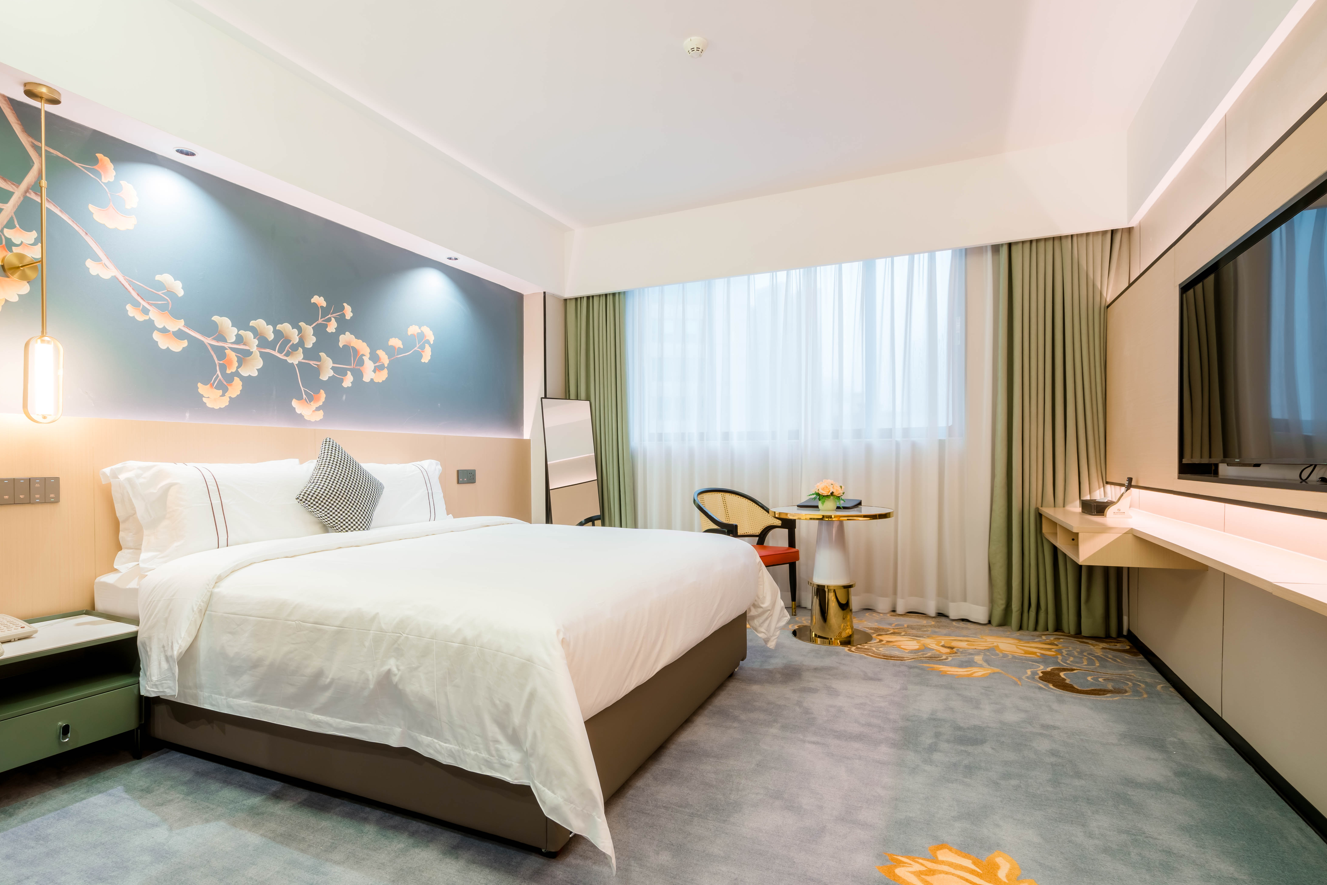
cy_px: 464
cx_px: 628
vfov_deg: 67.3
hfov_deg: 89.9
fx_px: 663
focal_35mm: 18
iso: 100
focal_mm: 16
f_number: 10
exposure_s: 2
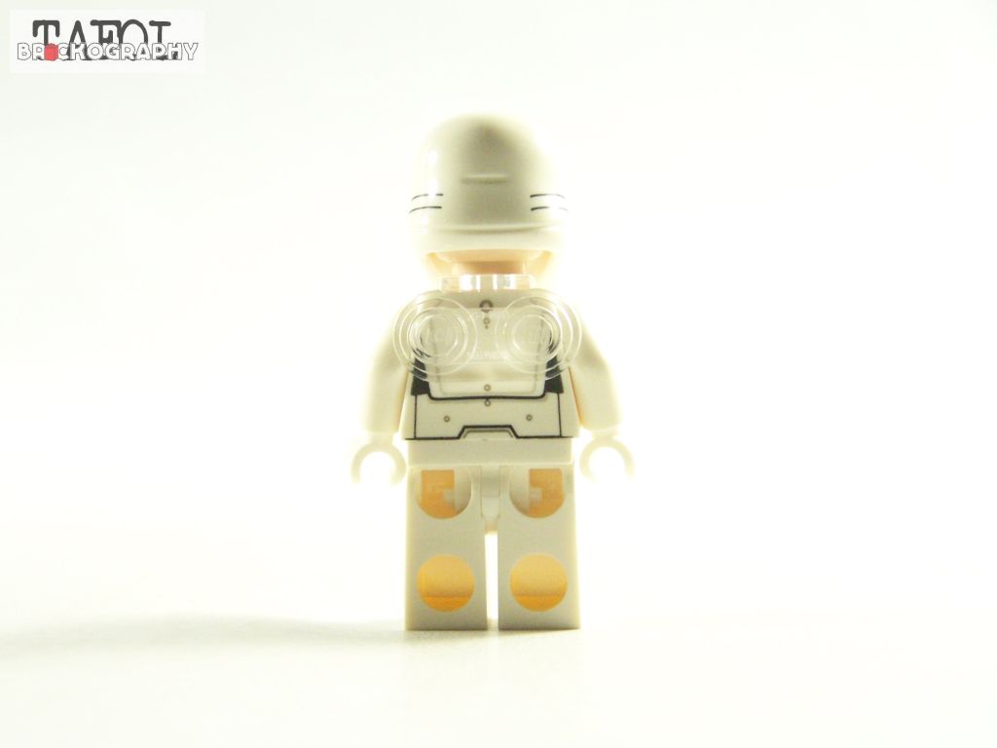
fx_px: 3024
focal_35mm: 105
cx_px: 498
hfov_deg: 18.7
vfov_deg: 14.1
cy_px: 374
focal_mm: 17.5
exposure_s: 1/60
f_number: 3.2
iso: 400
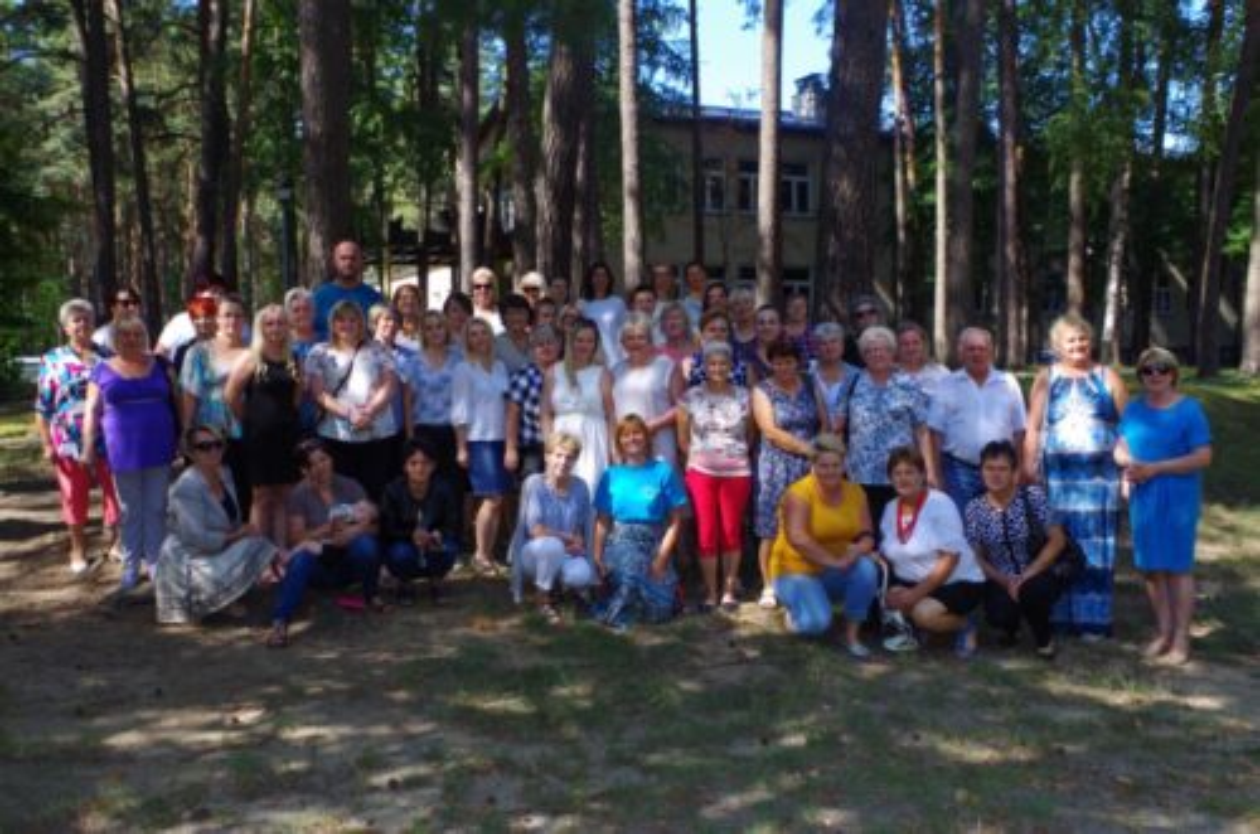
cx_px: 630
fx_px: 1187
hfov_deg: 55.9
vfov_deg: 38.7
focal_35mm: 34
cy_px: 417
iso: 400
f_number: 8
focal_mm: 23.13
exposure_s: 1/180
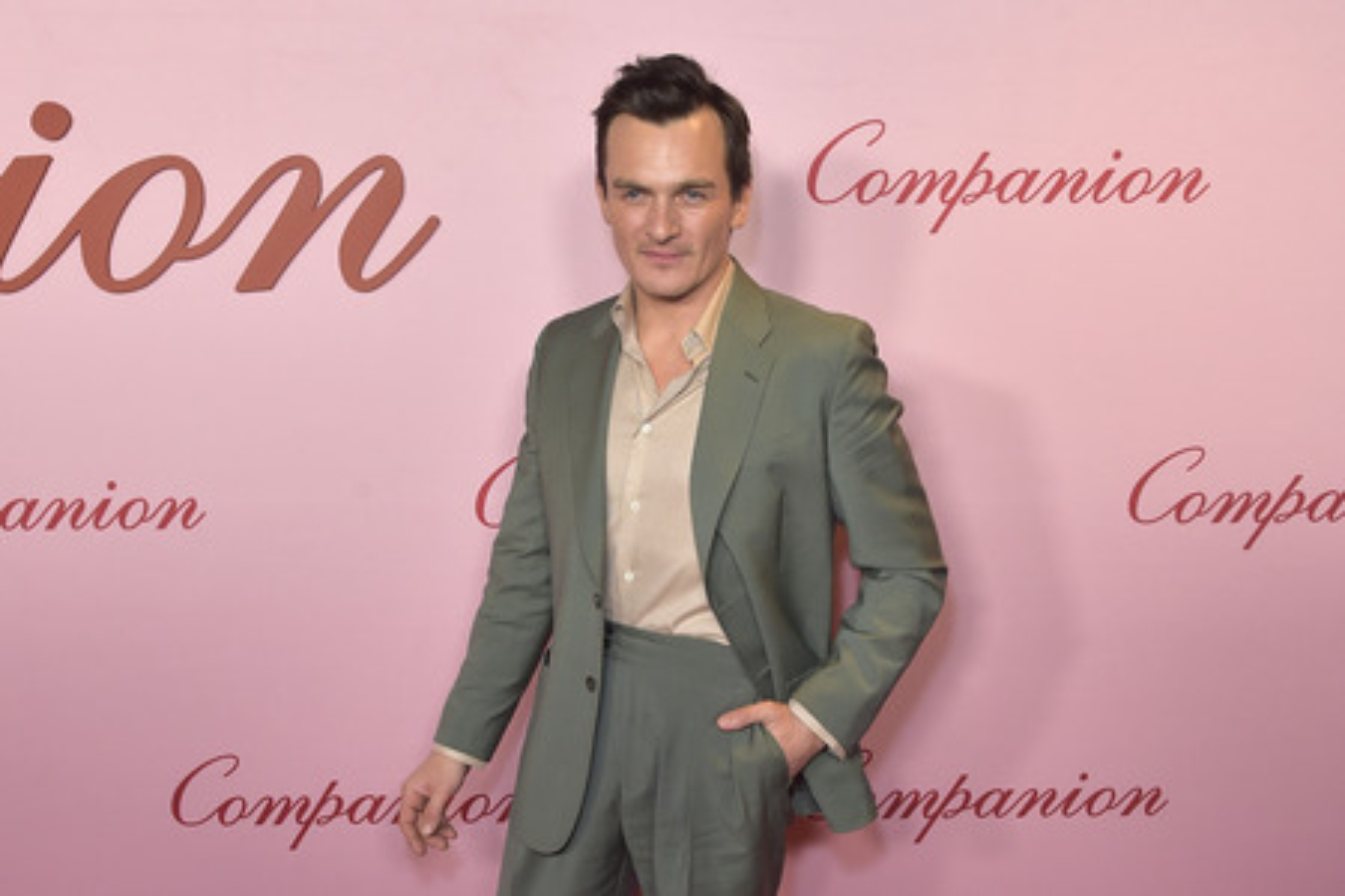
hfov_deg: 58.7
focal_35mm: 32
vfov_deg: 41.1
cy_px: 448
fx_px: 1195
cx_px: 672
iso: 1250
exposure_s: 1/250
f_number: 6.3
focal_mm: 32
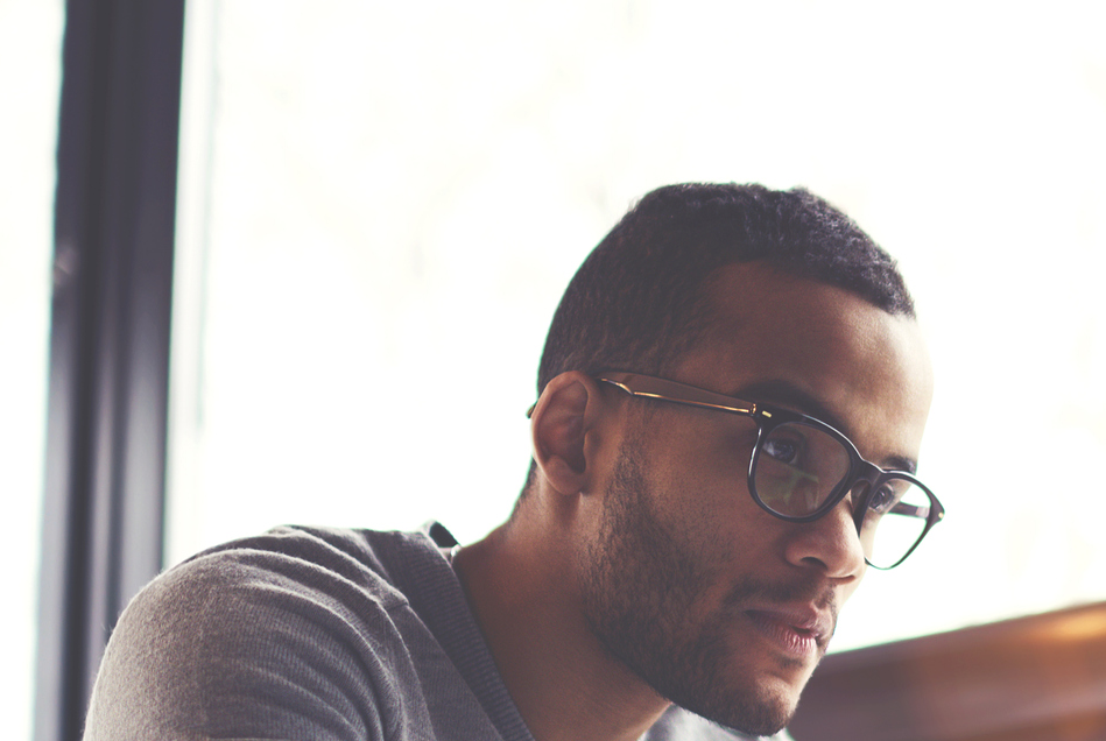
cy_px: 658
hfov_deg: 25.0
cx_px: 1049
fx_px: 2400
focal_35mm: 78
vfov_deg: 17.3
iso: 200
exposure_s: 1/160
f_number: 1.6
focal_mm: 35
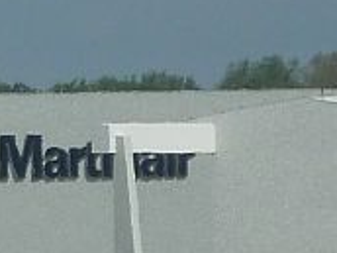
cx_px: -71
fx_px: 25146
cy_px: 490
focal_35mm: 2583
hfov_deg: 0.8
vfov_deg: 0.6
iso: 80
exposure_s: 1/640
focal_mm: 49.2
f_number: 5.6
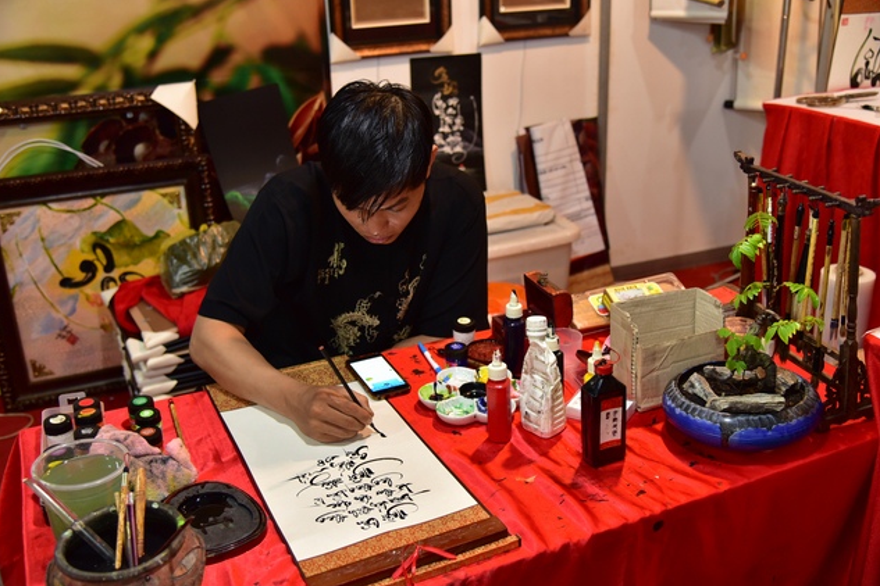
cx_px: 448
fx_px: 953
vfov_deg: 34.2
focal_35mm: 39
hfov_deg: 49.6
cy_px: 292
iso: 500
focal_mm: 38
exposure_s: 1/40
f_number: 4
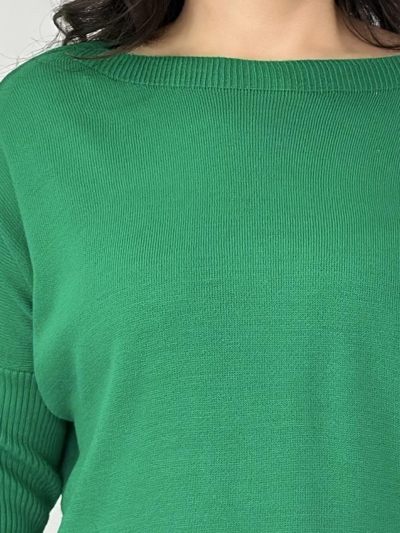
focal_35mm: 153
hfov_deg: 9.7
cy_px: 338
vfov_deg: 12.9
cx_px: 276
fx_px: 2357
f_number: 1.78
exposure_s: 1/117
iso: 125
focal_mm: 6.86
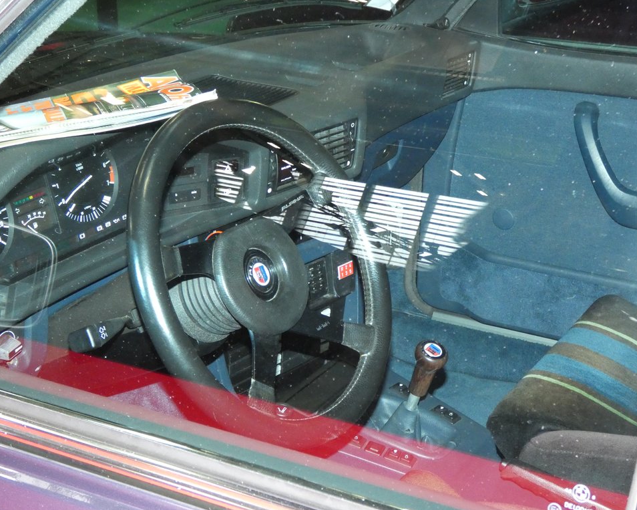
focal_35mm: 66
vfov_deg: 23.1
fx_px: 1244
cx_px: 337
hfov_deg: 28.7
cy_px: 255
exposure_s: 1/60
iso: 1000
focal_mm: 11.3
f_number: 4.2
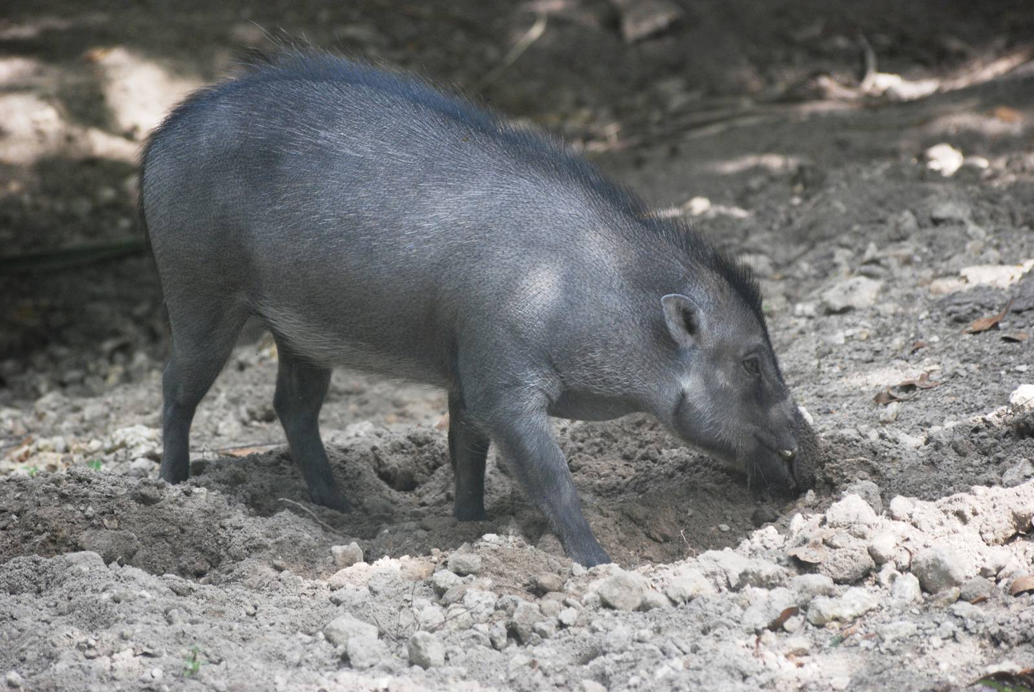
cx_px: 517
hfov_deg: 7.0
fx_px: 8411
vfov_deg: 4.7
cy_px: 346
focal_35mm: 292
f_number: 5
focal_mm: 195
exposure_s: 1/250
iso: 400
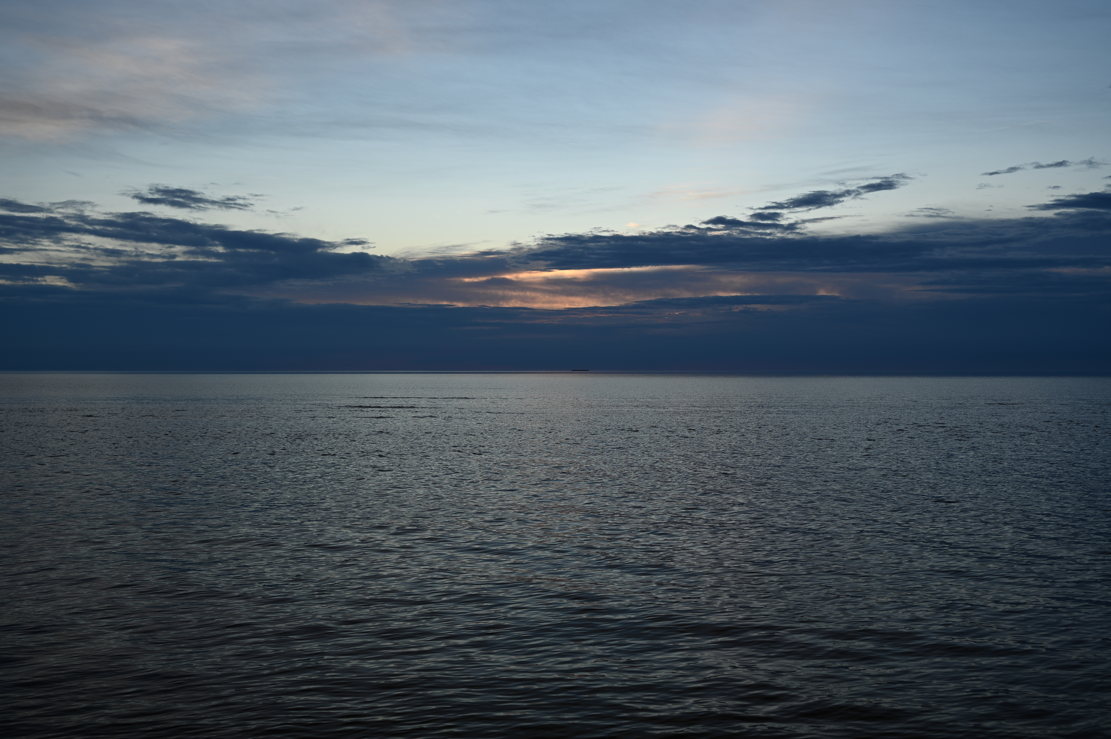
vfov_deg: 35.0
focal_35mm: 38
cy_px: 370
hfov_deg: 50.7
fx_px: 1172
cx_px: 556
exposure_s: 1/160
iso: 100
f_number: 4
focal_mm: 38
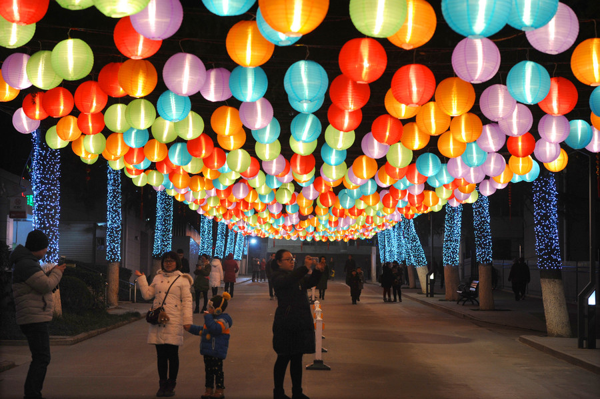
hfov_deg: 28.9
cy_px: 200
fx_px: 1166
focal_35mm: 70
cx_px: 300
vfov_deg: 19.4
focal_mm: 70
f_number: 5
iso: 1000
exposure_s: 1/100
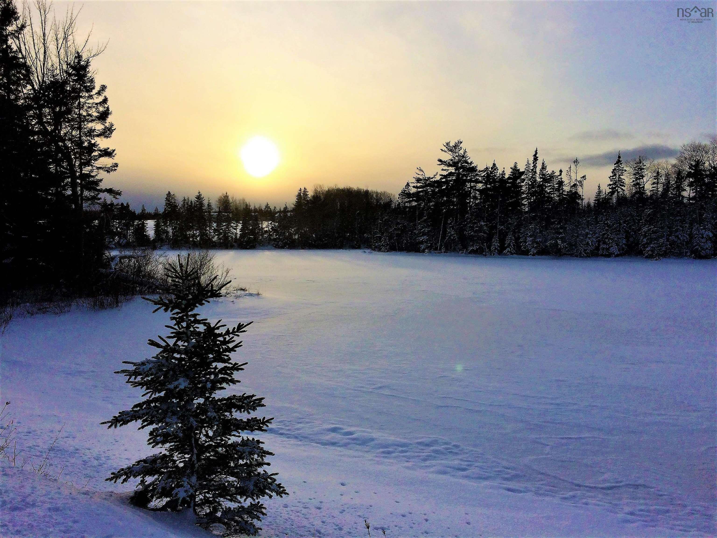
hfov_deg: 61.7
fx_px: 601
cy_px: 269
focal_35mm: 29
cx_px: 358
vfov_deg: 48.2
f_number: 2.2
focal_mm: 4.15
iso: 32
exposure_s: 1/3165
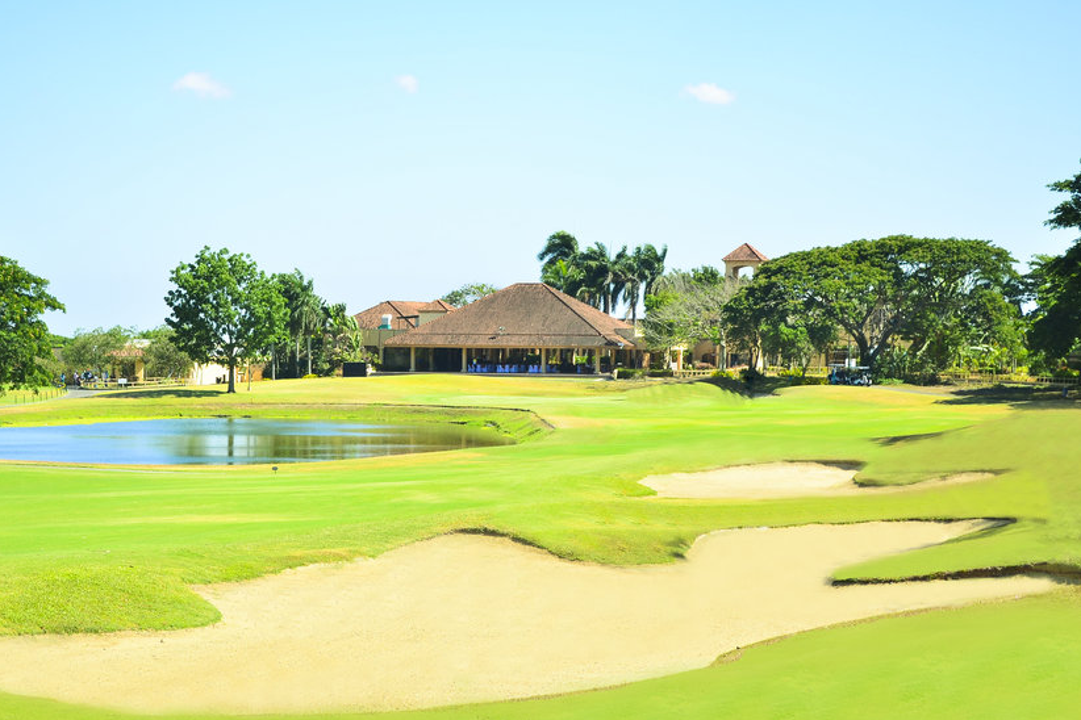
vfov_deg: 16.7
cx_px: 426
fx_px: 2462
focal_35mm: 82
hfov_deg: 24.7
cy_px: 371
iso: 100
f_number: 5.3
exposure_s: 1/320
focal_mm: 44
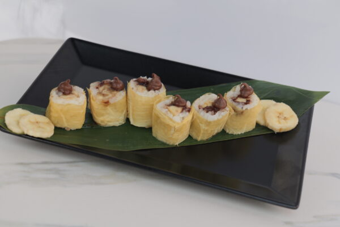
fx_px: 567
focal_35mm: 60
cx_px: 170
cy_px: 114
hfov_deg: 33.4
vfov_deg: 22.6
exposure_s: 1/60
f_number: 5.6
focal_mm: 60
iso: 160
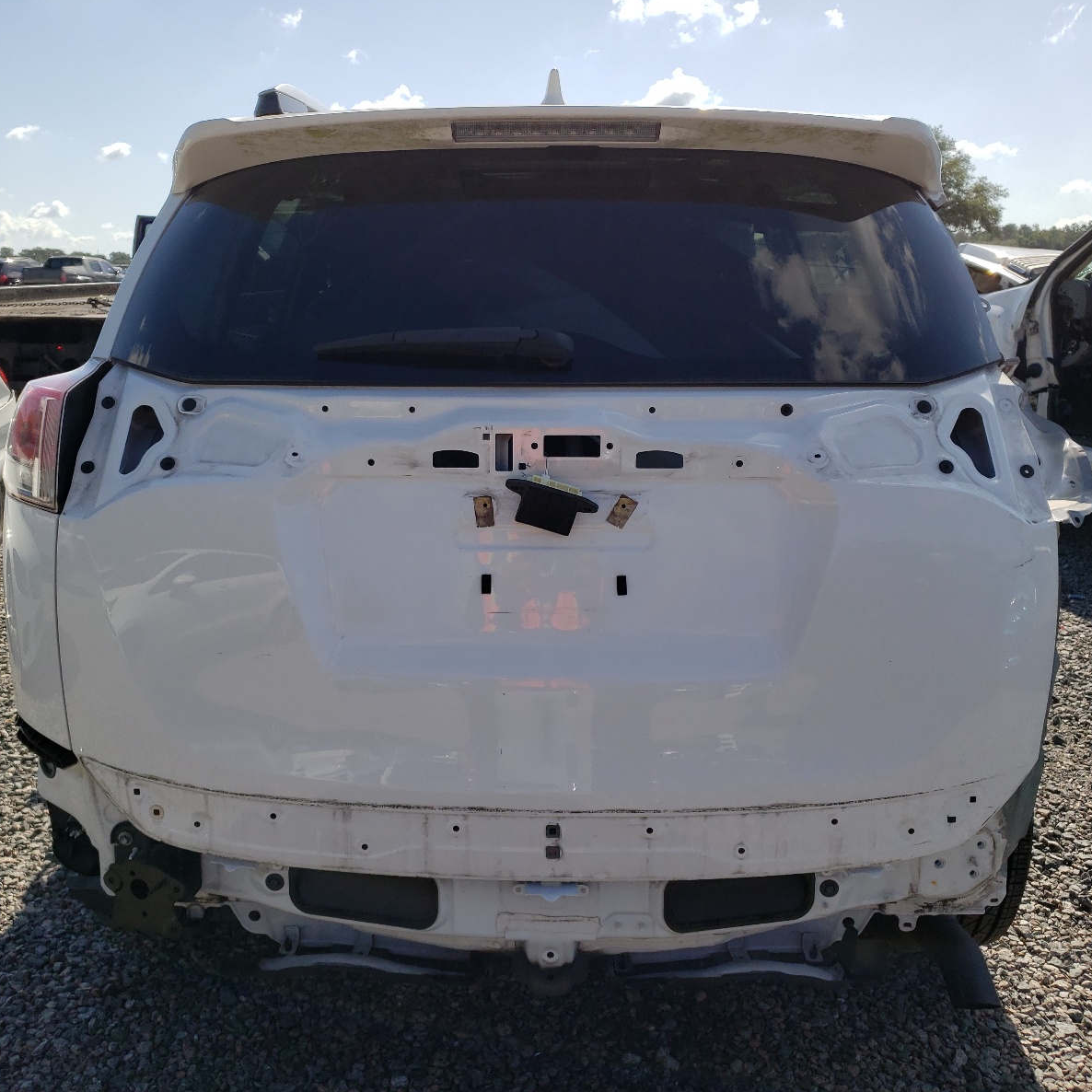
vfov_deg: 52.5
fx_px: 1106
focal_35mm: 31
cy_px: 540
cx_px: 531
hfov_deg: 52.5
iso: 50
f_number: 1.5
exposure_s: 1/3333
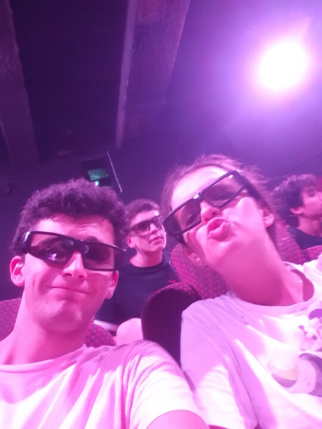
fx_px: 384
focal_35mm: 31
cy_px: 214
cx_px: 161
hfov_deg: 45.4
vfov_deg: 58.4
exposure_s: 1/13
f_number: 1.7
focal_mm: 2.92
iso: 800
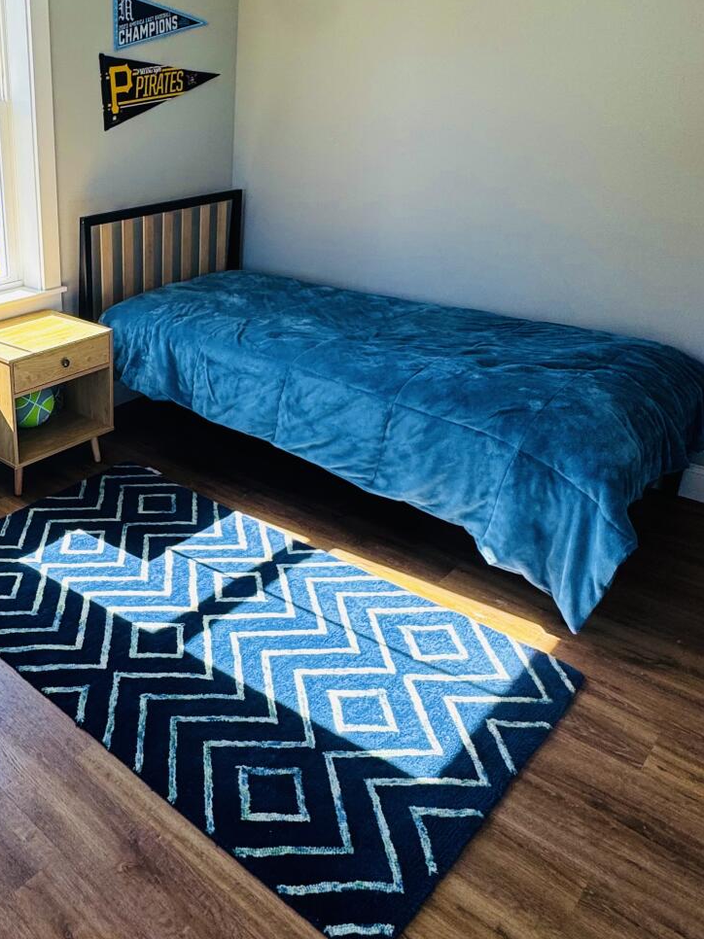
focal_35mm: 29
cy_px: 387
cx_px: 81
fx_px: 787
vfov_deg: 61.3
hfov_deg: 44.2
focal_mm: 2.22
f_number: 2.2
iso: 50
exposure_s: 1/99
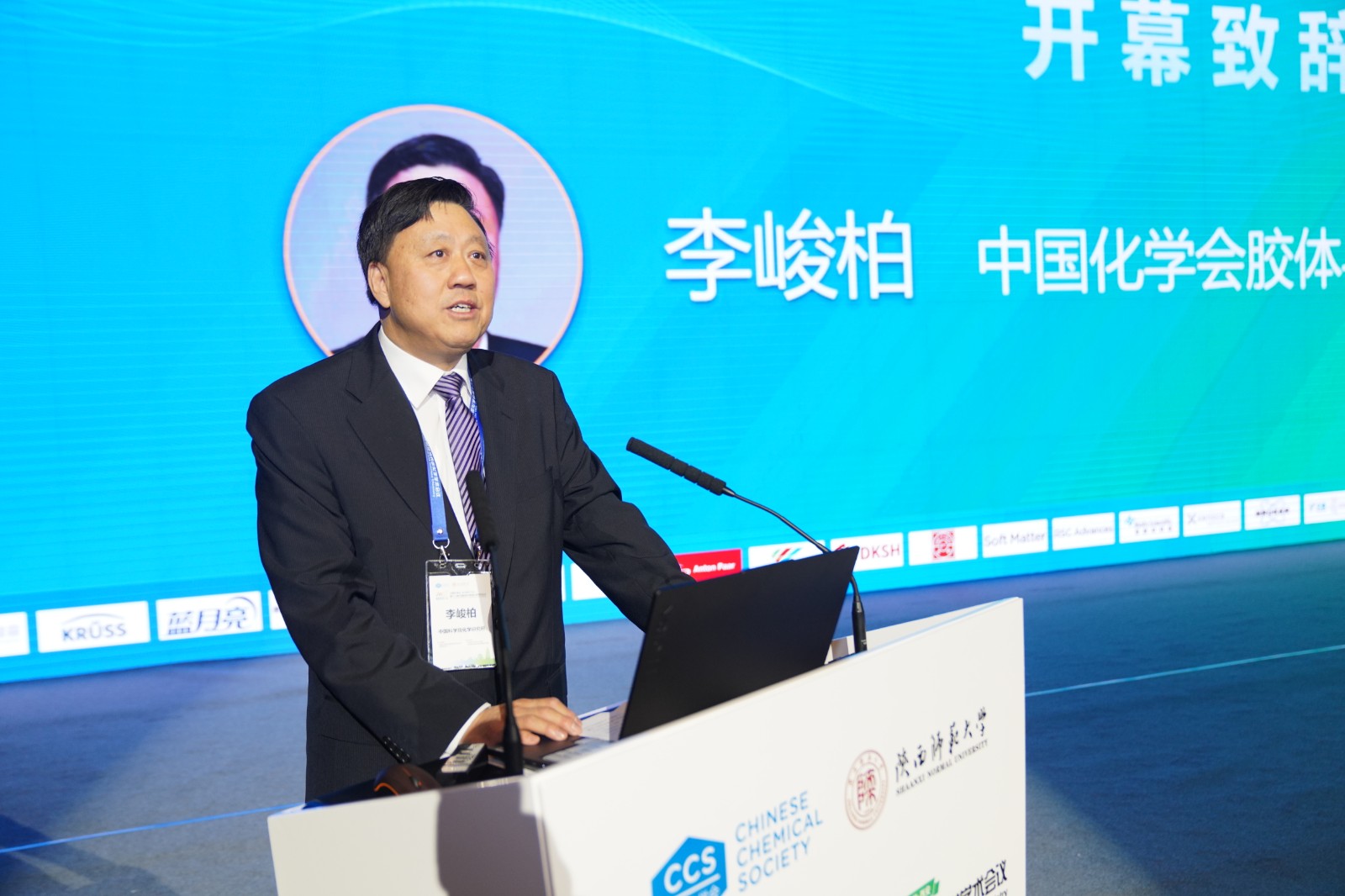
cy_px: 448
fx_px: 1158
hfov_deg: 60.3
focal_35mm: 31
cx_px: 672
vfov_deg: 42.3
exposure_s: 1/160
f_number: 2.8
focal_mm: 31
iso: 1000
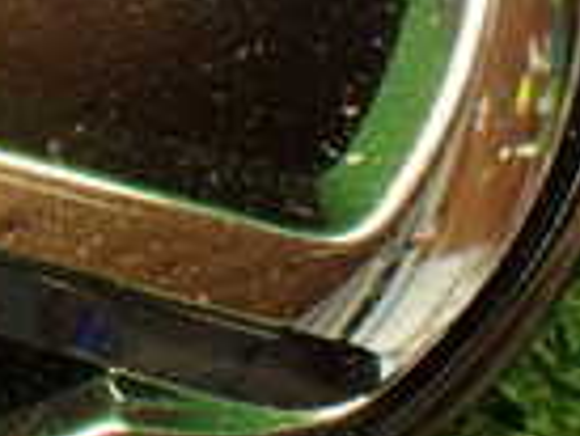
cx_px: -483
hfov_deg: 12.7
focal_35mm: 140
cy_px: -68
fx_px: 2348
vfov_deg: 10.5
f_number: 2.4
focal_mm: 5.79
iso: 250
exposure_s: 1/30
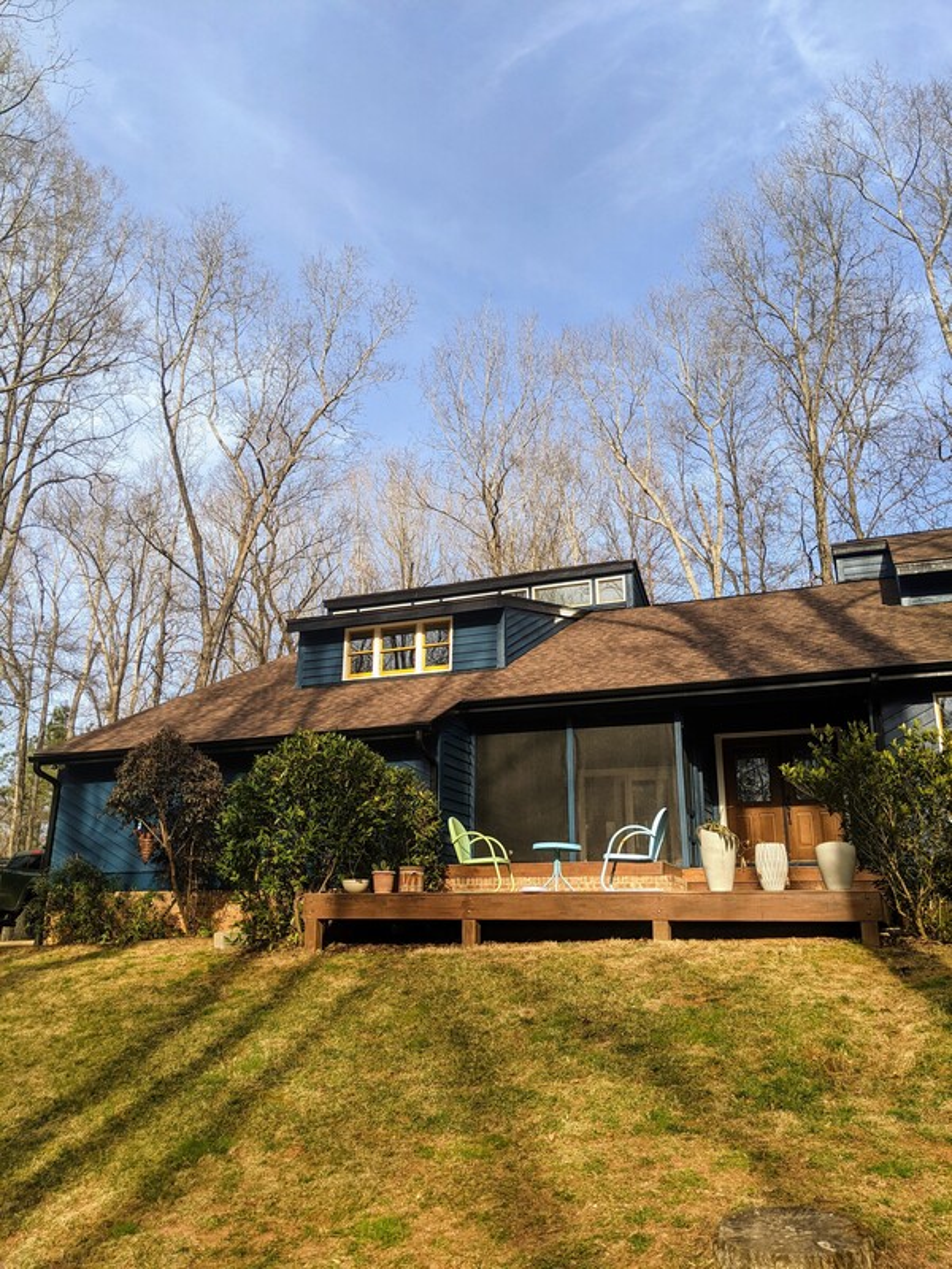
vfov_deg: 65.3
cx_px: 476
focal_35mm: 27
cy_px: 634
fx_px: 990
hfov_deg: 51.4
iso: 57
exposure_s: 1/1381
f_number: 1.8
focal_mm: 4.44
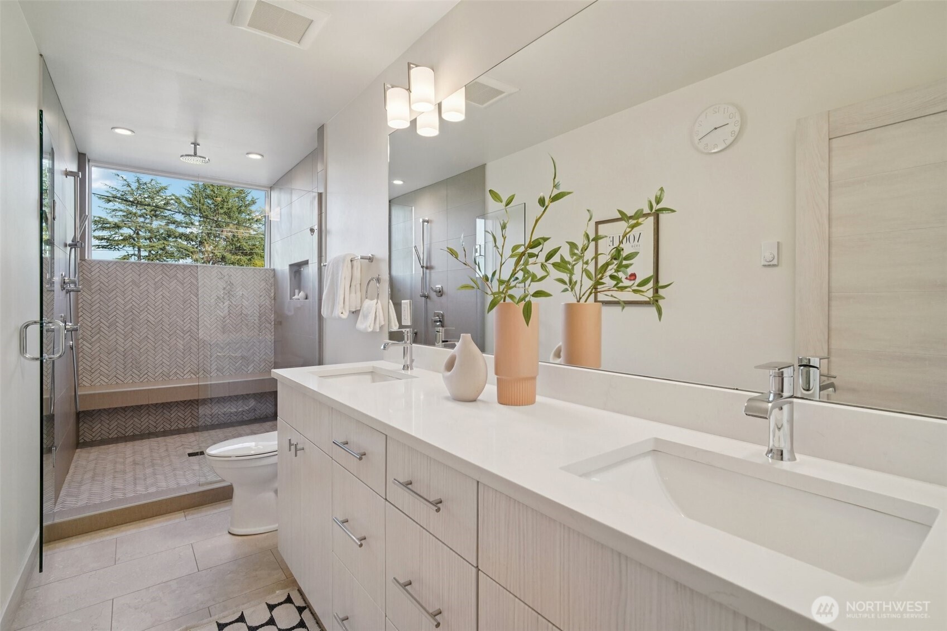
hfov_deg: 96.7
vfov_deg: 73.7
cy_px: 316
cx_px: 474
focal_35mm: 16
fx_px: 421
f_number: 8
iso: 1600
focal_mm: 16
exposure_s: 1/100
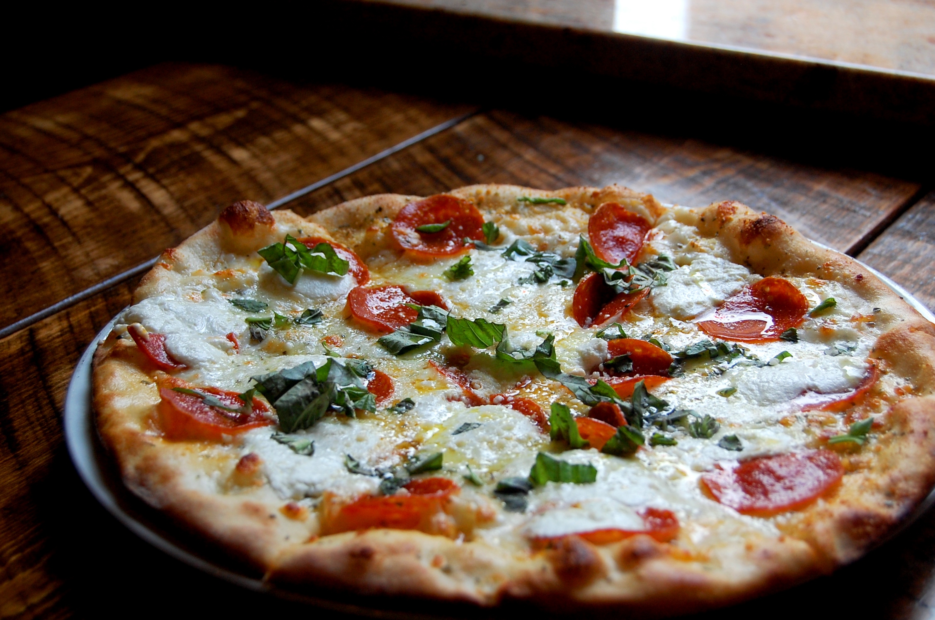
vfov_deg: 23.7
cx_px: 468
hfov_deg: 35.1
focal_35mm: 57
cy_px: 310
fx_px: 1478
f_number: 5.6
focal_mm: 38
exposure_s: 1/125
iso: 400
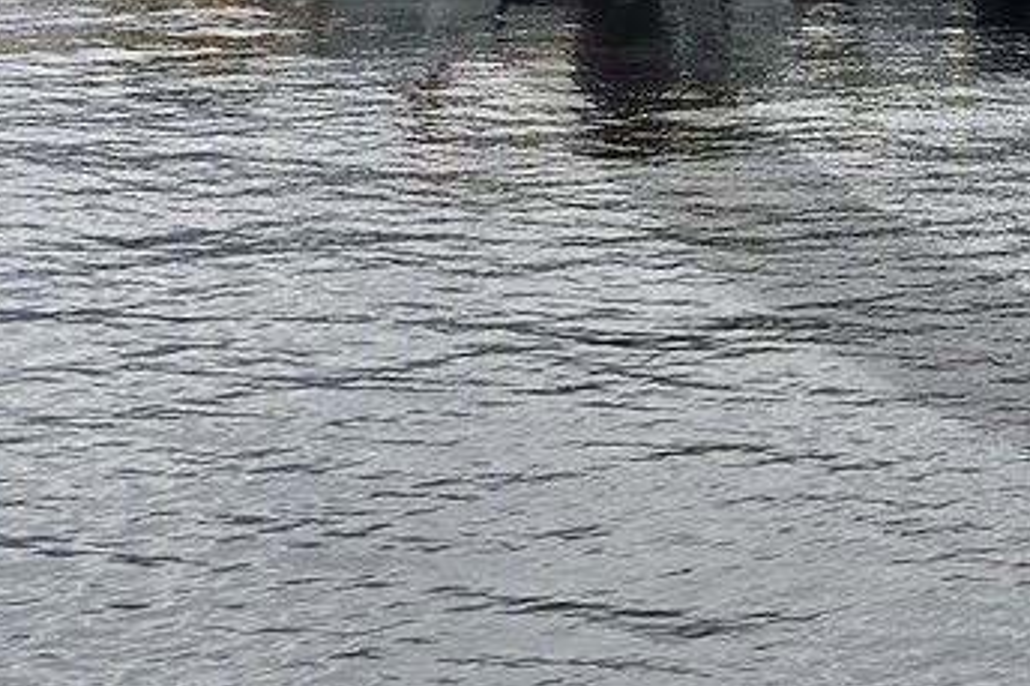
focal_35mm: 270
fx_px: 7721
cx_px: 1464
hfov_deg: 7.5
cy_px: -722
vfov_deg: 5.0
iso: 200
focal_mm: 58
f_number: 11
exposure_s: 1/250
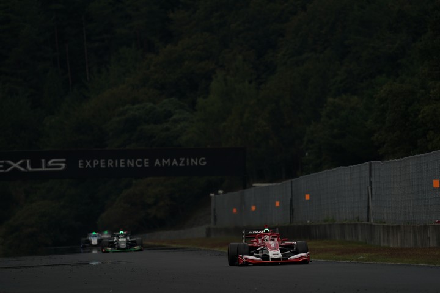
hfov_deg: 3.5
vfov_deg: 2.3
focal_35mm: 588
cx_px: 220
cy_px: 146
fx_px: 7186
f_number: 6.3
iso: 200
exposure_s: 1/640
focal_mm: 588
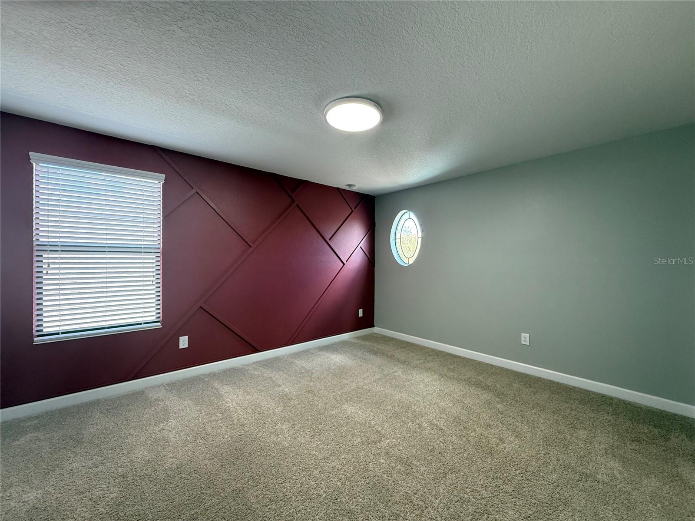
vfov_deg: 85.7
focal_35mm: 14
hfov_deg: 102.1
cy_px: 260
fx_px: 281
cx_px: 348
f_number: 2.2
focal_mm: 2.22
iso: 320
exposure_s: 1/120
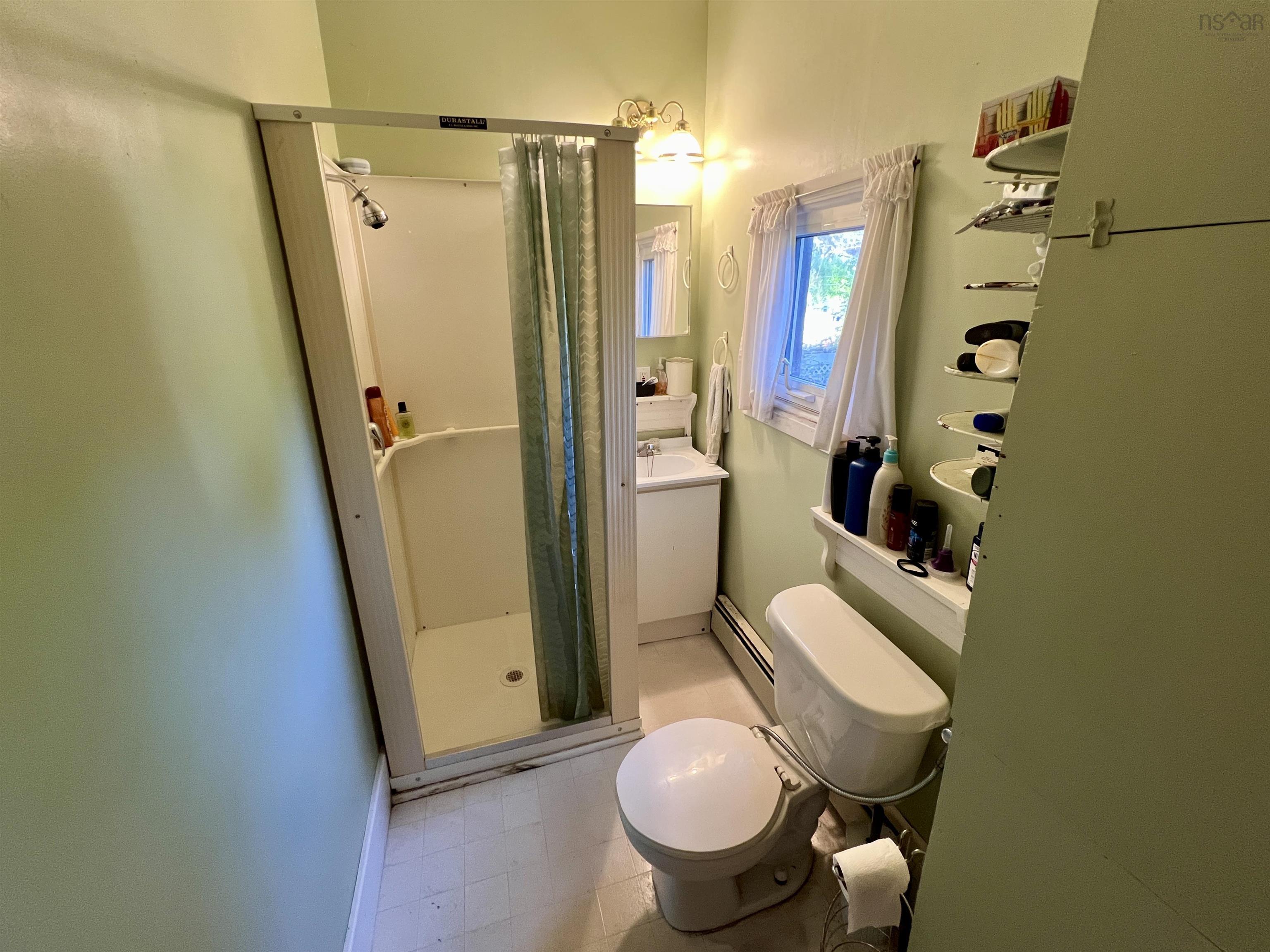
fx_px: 477
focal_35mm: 13
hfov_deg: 106.2
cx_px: 635
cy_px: 476
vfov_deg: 89.9
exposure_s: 1/60
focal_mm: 1.57
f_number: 1.8
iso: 250
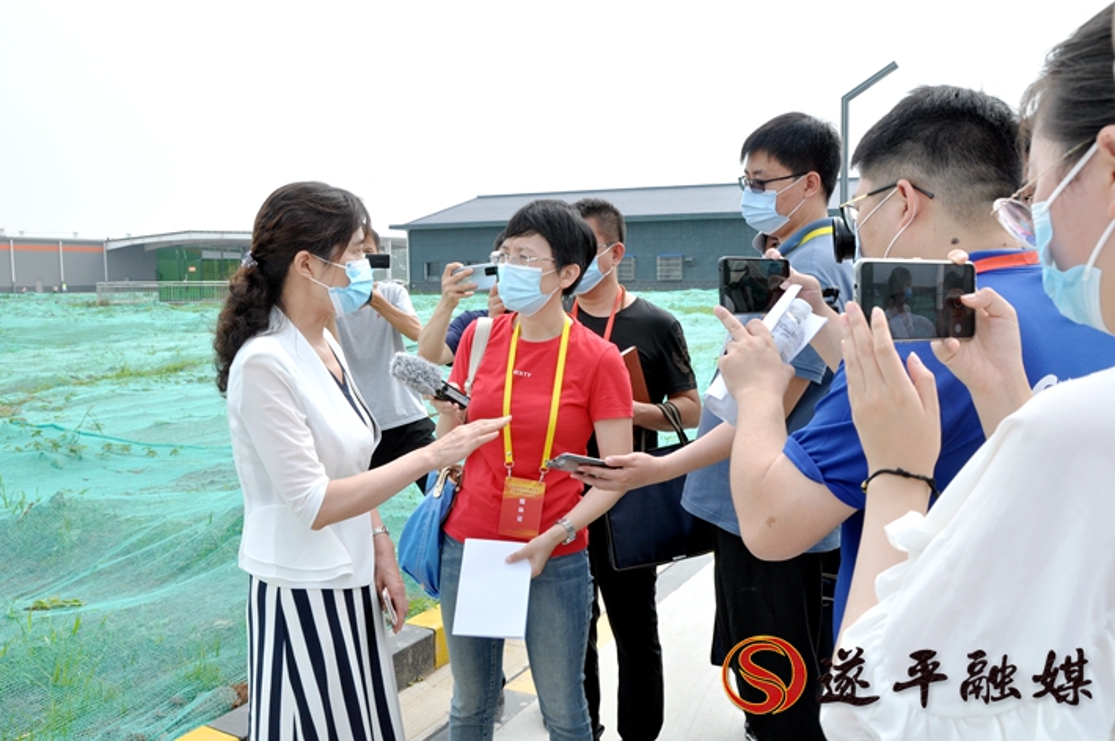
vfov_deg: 43.5
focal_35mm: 30
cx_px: 558
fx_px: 928
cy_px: 370
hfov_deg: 62.0
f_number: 6.3
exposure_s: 1/400
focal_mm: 20
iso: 250
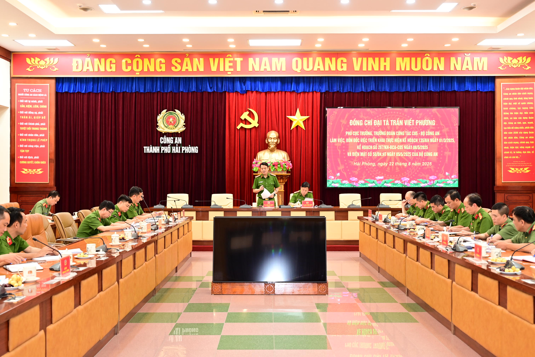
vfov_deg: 33.4
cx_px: 268
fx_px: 594
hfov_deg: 48.5
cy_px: 178
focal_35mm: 40
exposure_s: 1/100
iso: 1600
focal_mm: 40
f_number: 4
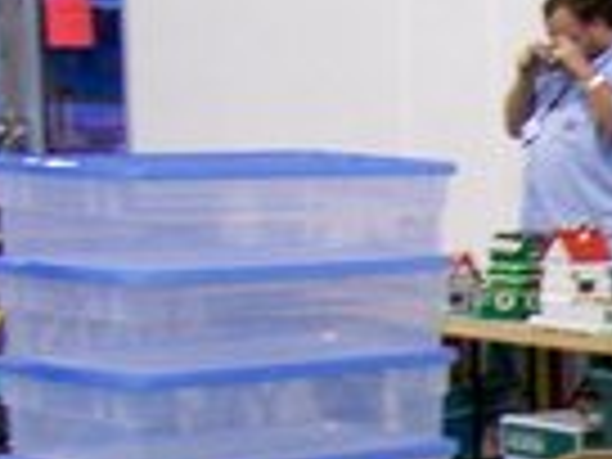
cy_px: 742
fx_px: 2829
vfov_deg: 9.0
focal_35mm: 160
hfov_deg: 10.9
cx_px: 1350
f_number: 2.7
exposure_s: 1/10.3
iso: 160
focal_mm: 5.6
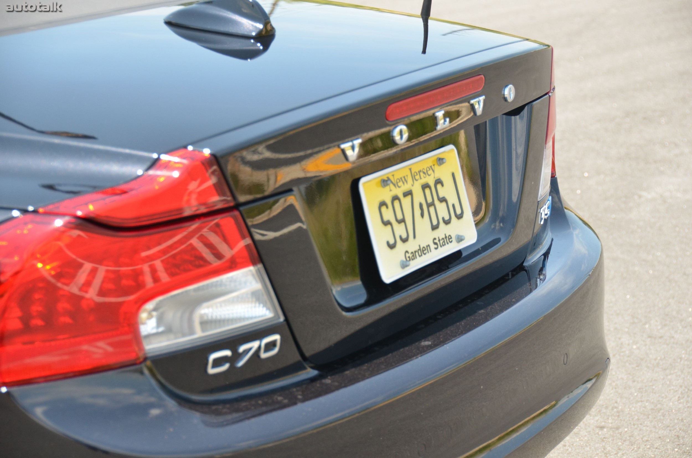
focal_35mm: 112
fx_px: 2158
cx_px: 346
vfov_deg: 12.1
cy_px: 229
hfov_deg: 18.2
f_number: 5
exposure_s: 1/1000
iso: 720
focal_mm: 75
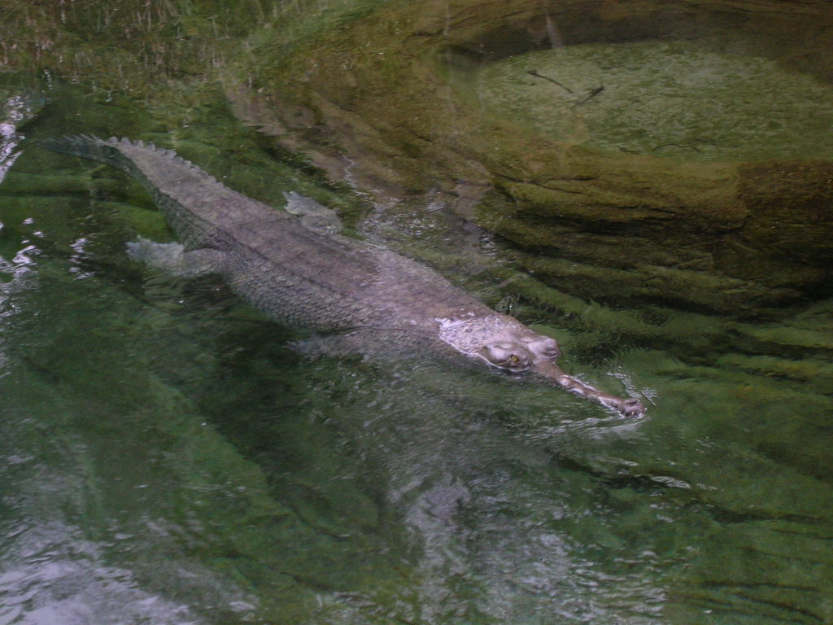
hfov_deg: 19.3
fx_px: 2455
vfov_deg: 14.5
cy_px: 312
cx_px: 416
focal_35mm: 102
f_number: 4.9
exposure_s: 1/60.1
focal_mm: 17.1
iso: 109
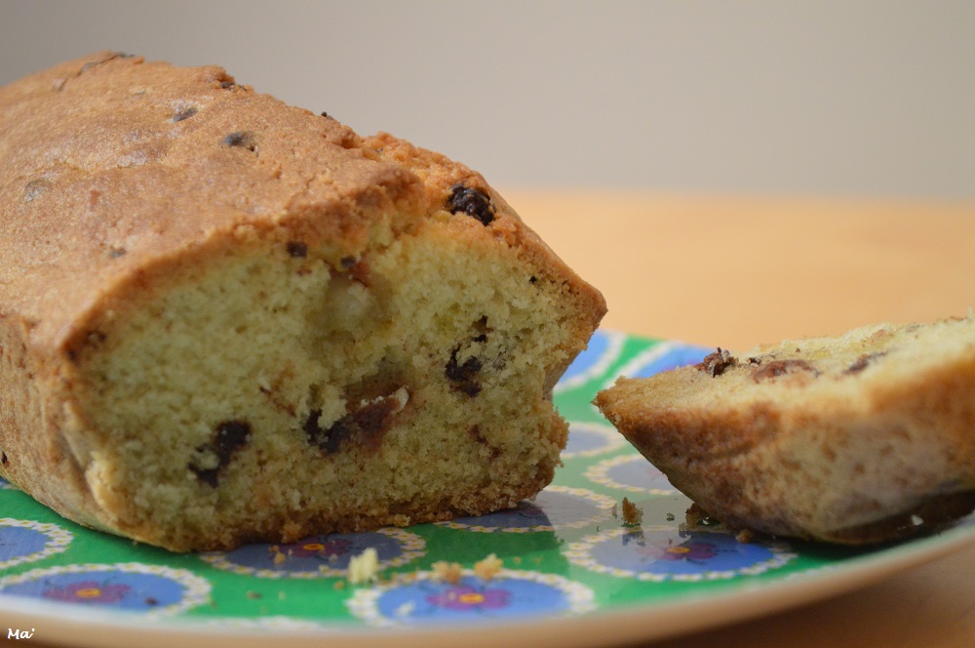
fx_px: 2231
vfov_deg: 16.5
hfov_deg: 24.6
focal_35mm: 82
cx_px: 488
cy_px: 324
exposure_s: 1/15
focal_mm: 55
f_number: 5.6
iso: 1800
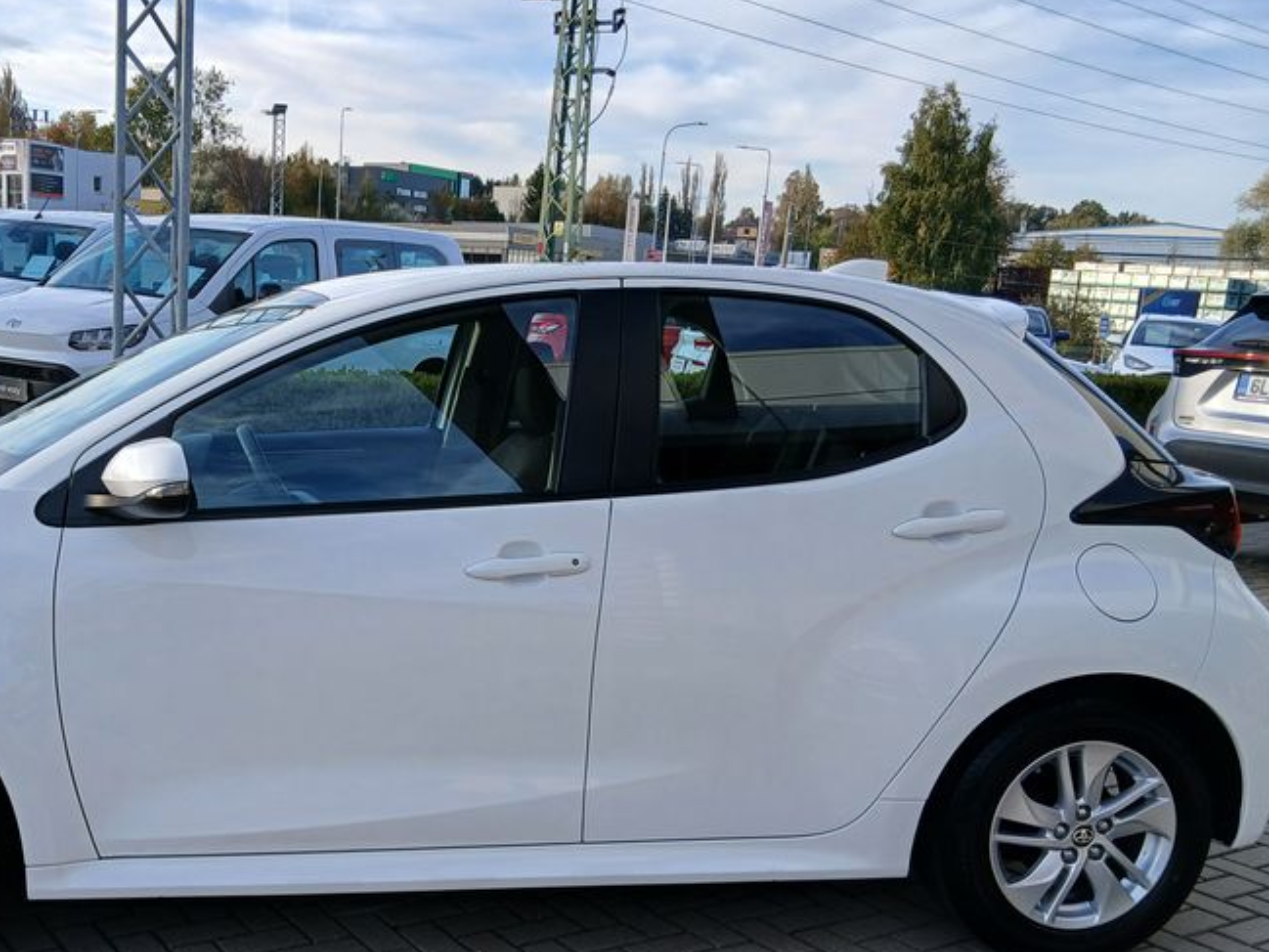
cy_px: 588
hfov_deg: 44.5
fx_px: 1503
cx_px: 350
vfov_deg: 35.0
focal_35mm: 41
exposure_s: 1/181
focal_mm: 3.98
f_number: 1.8
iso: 20
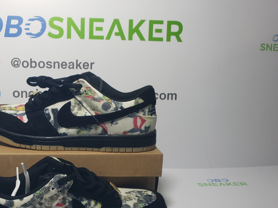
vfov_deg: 35.2
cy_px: 156
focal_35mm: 40
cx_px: 75
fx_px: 321
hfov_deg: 45.4
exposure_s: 1/200
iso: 50
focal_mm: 4.3
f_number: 2.4
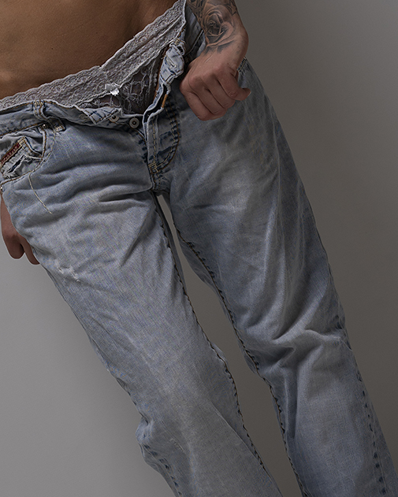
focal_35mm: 119
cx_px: 87
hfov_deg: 12.9
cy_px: 161
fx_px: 1752
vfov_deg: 16.1
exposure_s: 1/200
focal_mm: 50
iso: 125
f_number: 5
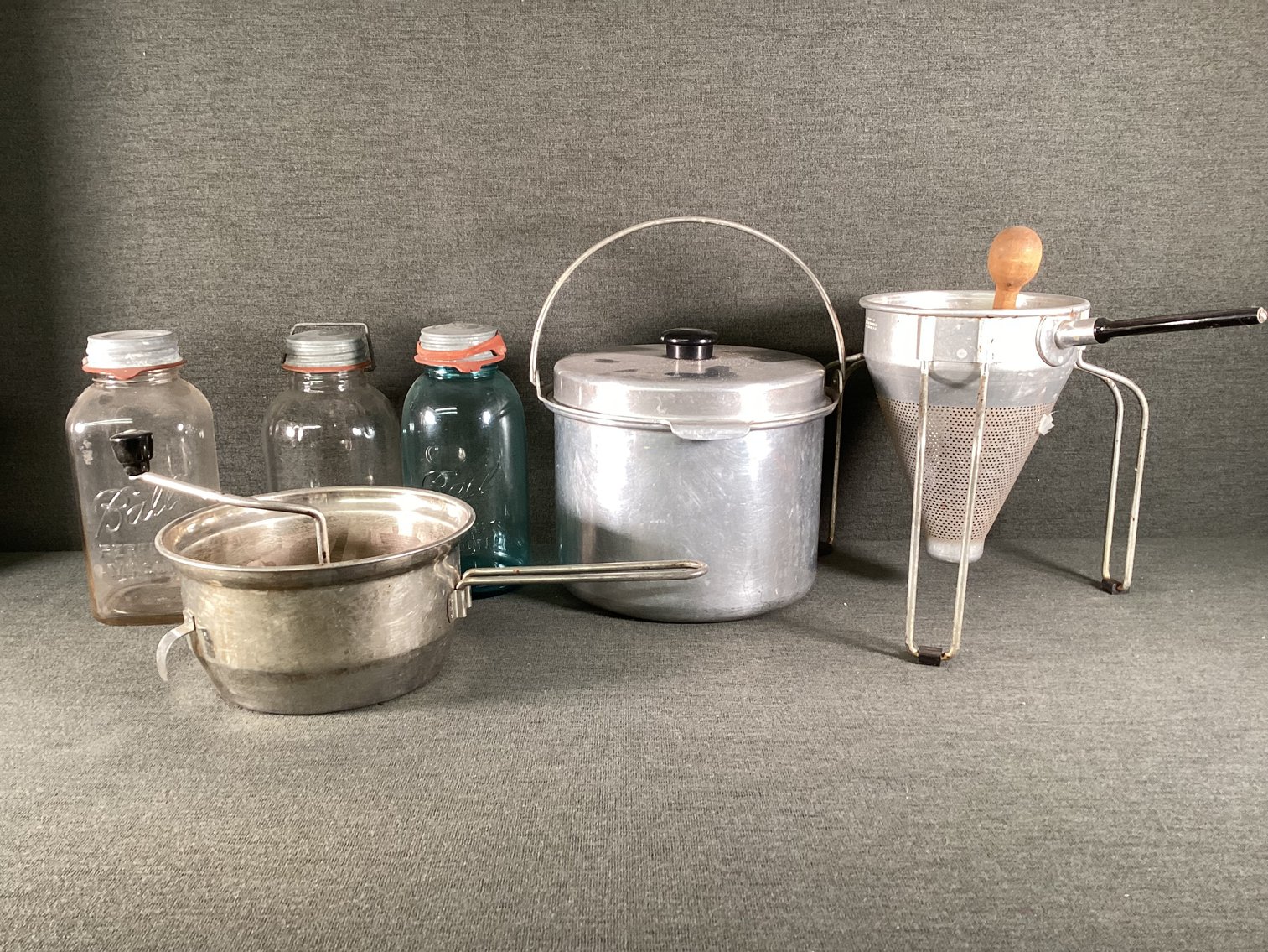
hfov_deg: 58.3
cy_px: 476
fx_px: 1136
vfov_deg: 45.4
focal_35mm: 31
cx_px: 634
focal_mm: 3.3
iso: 125
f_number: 2.4
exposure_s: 1/60
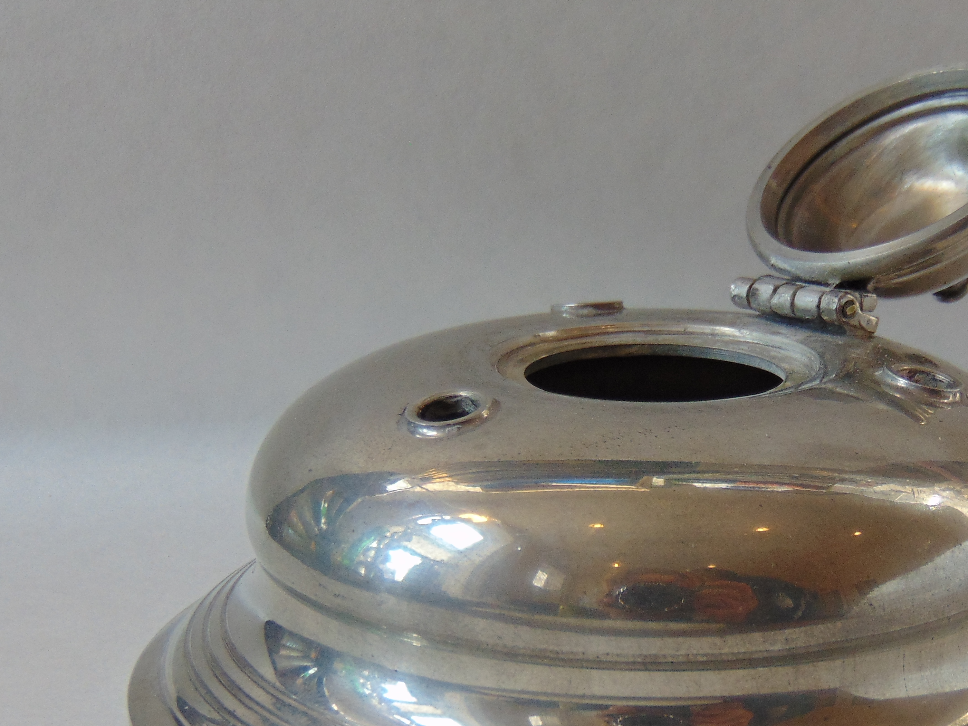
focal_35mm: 72
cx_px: 609
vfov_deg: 20.2
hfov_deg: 26.9
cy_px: 571
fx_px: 2013
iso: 80
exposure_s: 1/125
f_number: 3.3
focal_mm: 7.6
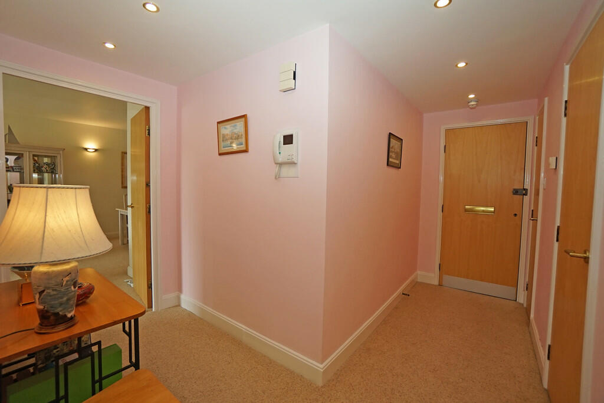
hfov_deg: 100.4
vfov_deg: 77.3
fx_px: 252
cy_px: 202
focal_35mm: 15
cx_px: 302
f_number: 4
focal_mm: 10
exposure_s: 1/160
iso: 500
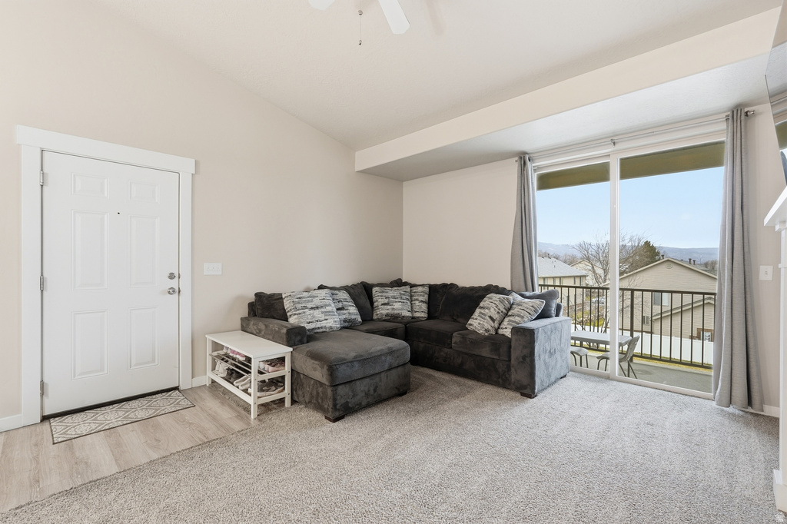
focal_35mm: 16
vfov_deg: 73.7
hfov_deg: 96.8
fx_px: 350
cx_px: 394
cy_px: 262
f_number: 9
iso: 250
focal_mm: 16
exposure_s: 1/13
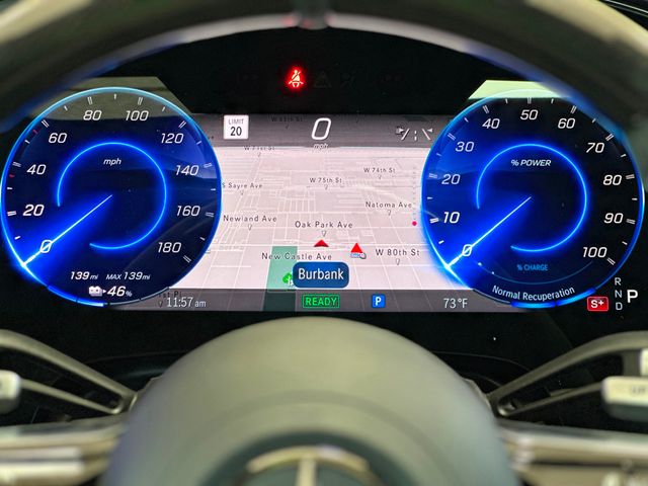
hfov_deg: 25.3
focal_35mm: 77
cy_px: 243
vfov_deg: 19.1
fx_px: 1441
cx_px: 324
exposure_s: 1/27
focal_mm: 9
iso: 400
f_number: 2.8
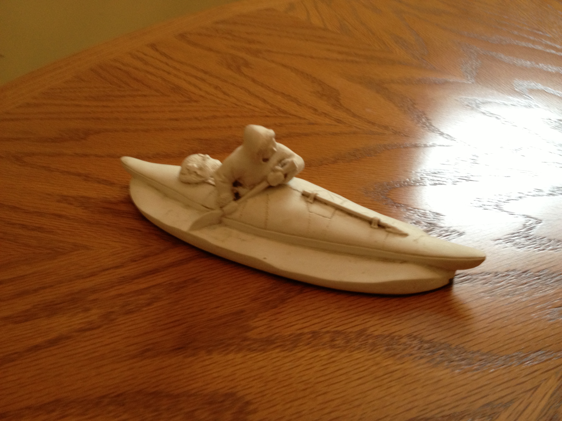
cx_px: 281
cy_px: 210
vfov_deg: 40.7
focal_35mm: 35
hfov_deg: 52.6
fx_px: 568
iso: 160
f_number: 2.4
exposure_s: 1/20
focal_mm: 4.28
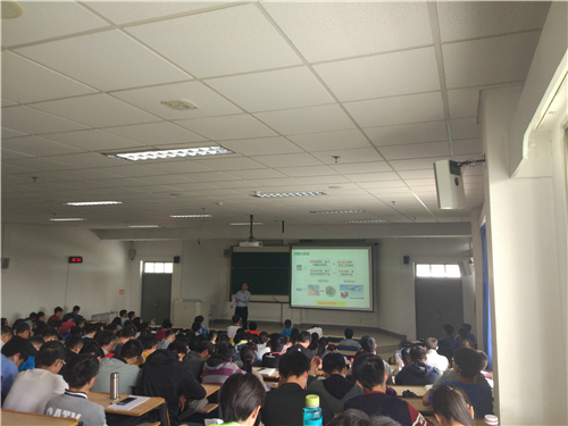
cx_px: 284
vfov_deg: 49.7
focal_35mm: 28
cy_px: 213
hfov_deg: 63.4
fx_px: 459
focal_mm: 4.26
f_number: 2
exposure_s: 1/33
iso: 269
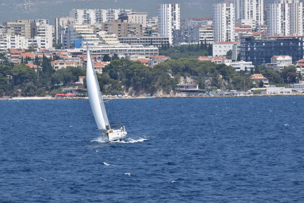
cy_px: 102
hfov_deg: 6.8
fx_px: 2542
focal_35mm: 301
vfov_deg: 4.6
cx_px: 152
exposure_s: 1/400
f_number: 9
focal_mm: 200
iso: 160
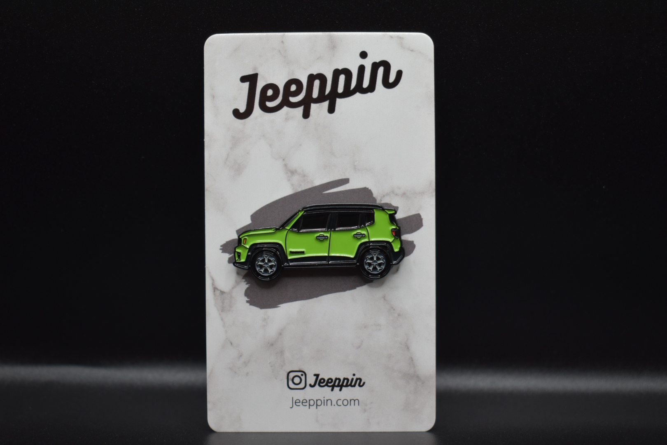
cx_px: 334
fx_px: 1112
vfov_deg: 22.6
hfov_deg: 33.4
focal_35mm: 60
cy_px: 222
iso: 280
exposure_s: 1/125
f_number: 4.8
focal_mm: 40
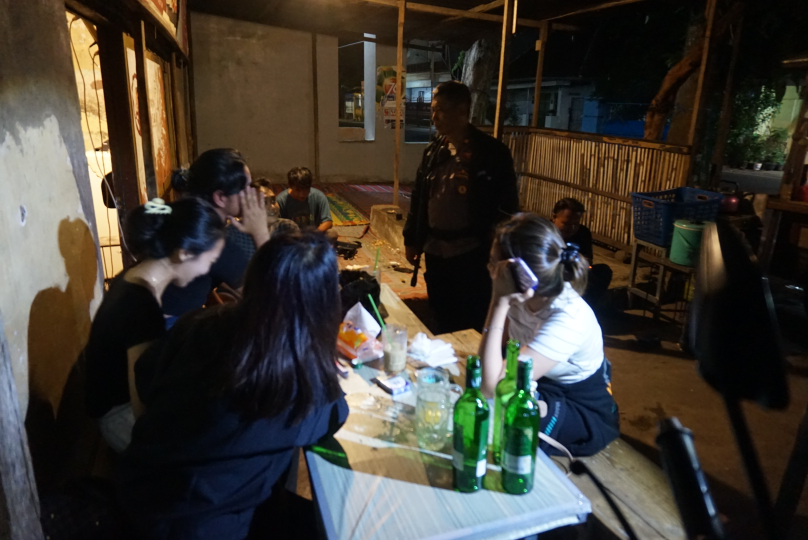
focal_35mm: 24
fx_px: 539
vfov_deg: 53.2
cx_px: 404
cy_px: 270
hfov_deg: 73.7
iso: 3200
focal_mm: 16
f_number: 3.5
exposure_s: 1/15
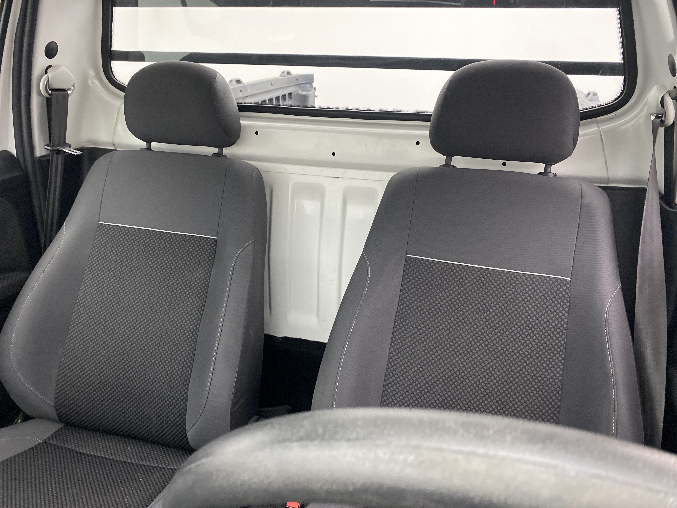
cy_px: 254
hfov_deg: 67.3
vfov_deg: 53.1
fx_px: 508
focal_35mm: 26
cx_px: 338
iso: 500
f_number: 1.8
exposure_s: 1/40
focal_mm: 4.25
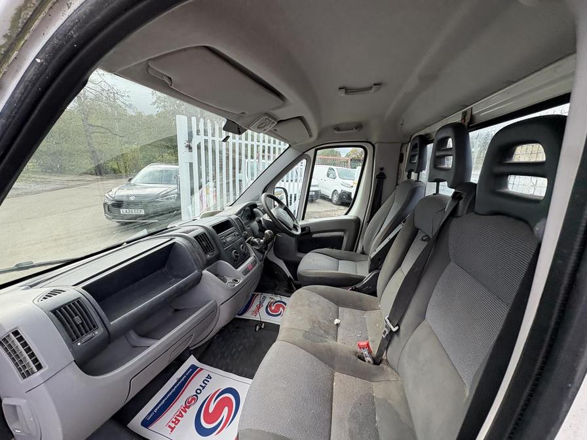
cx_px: 294
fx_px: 237
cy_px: 220
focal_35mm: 14
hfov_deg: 102.1
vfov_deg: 85.7
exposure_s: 1/245
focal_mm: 2.22
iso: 64
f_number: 2.2
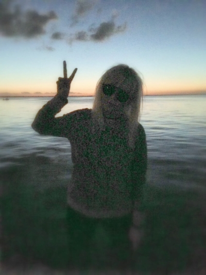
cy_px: 138
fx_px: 262
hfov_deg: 43.0
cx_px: 103
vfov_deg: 55.3
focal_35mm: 33
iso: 800
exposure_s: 1/15
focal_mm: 4.12
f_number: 2.4
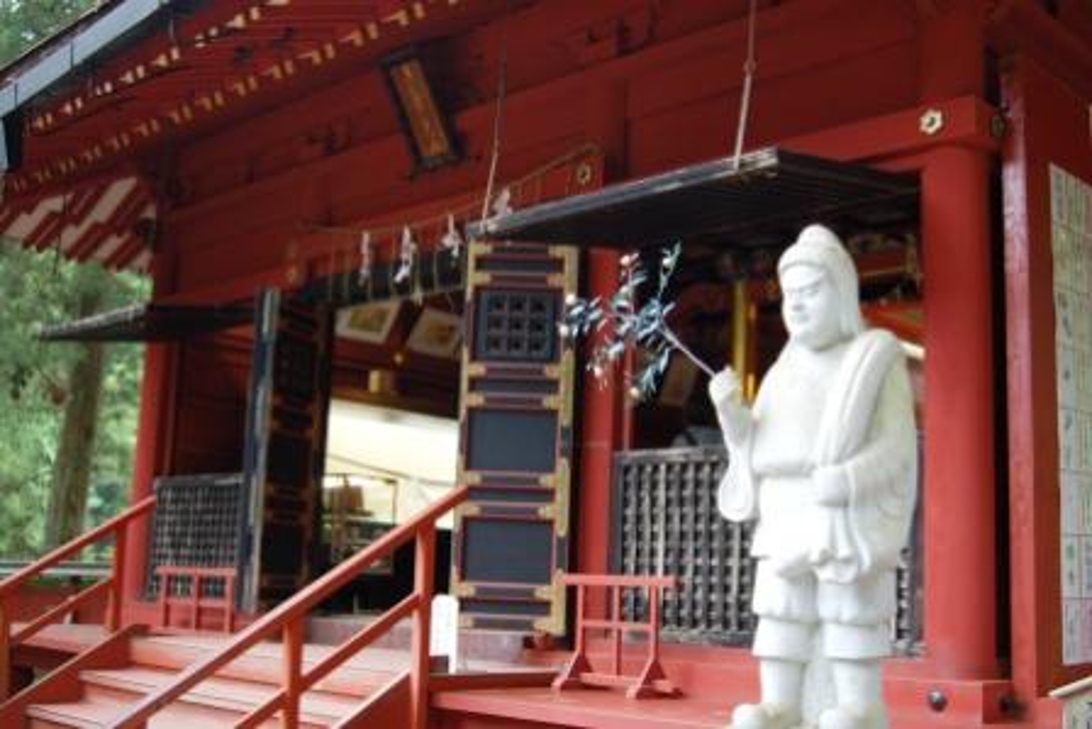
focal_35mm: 42
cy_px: 364
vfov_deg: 31.9
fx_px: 1274
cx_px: 546
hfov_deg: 46.4
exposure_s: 1/50
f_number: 3.3
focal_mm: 28
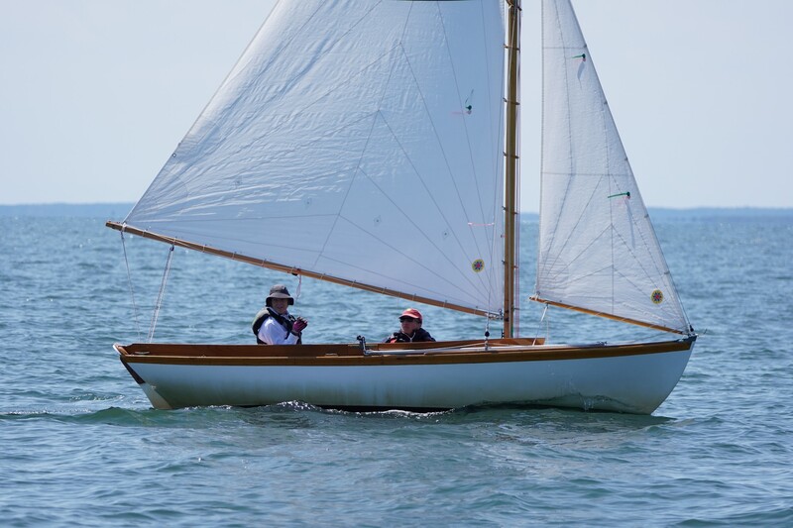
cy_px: 264
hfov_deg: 7.5
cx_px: 396
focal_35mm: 276
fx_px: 6078
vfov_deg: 5.0
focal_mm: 184
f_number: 5.6
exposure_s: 1/2000
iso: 320
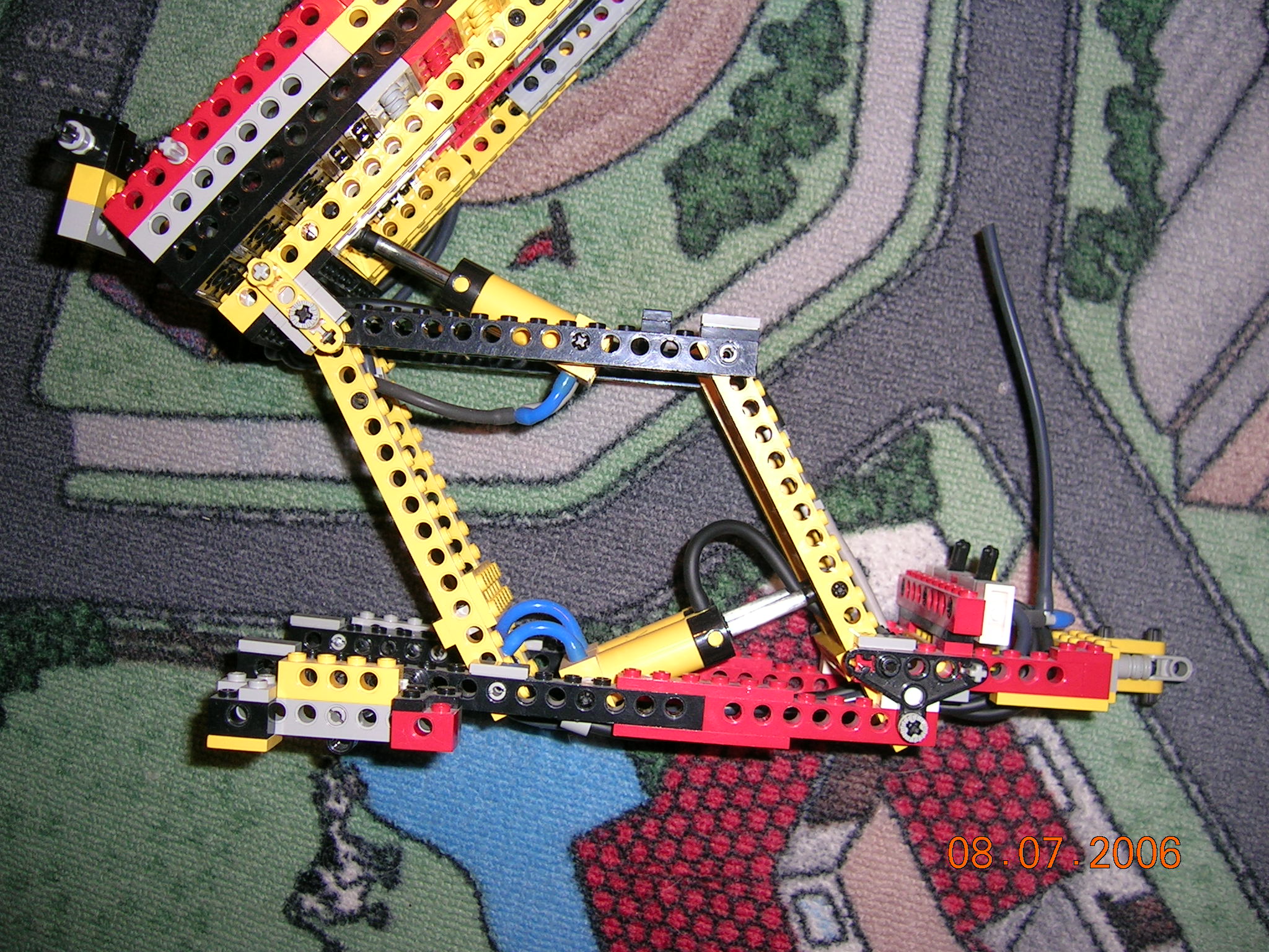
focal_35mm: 35
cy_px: 476
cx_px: 634
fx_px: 1283
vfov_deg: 40.7
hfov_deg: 52.6
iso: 50
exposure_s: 1/60.1
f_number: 2.8
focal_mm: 5.4
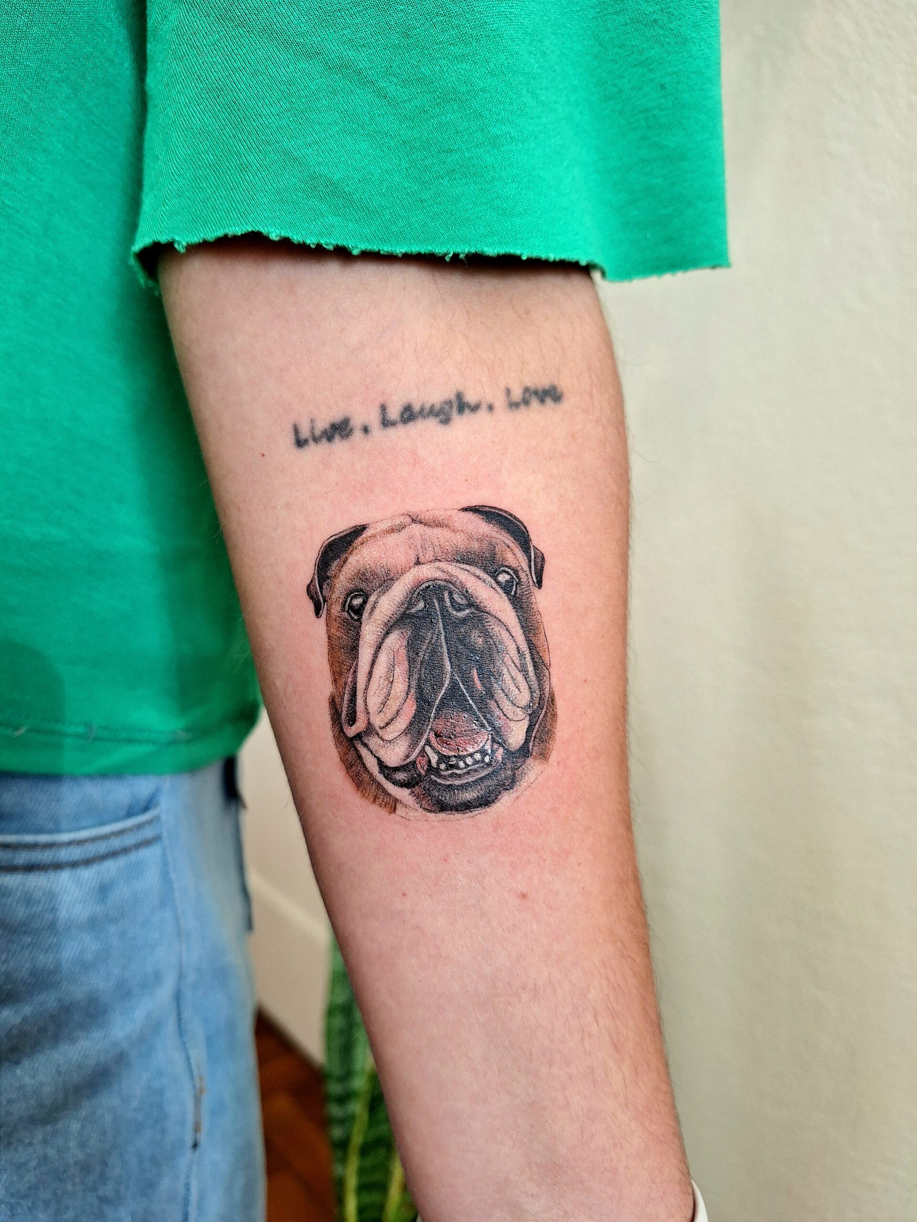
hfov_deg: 58.9
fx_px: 812
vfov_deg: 73.9
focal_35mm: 23
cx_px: 458
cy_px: 611
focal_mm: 5.54
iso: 64
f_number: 1.8
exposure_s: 1/60.2
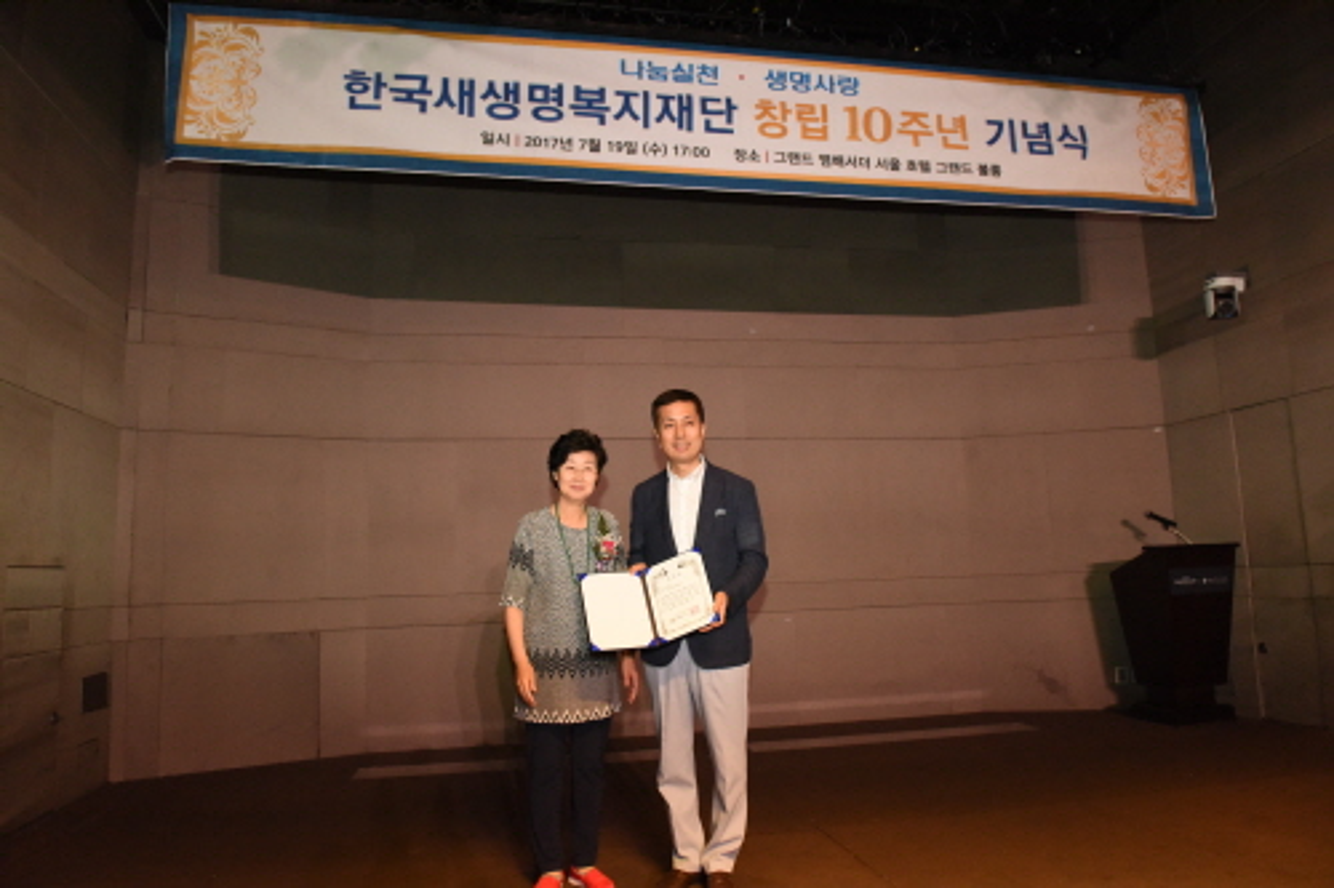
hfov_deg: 73.8
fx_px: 889
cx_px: 667
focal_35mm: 24
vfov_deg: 53.1
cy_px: 444
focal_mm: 24
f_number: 6.3
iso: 6400
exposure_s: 1/250
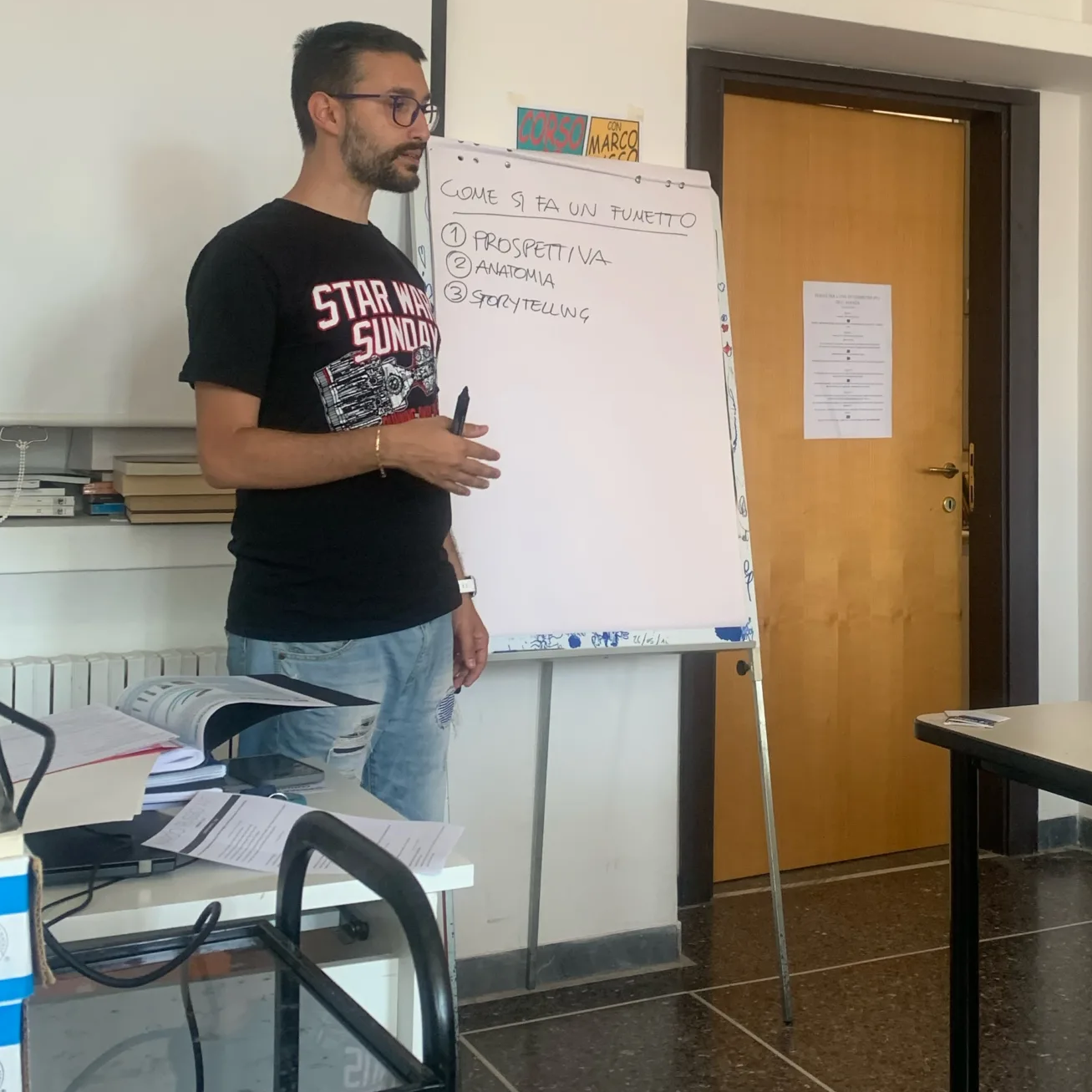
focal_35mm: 45
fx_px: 1606
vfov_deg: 37.2
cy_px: 378
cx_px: 709
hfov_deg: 37.2
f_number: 1.8
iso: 100
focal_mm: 4.25
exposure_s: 1/60
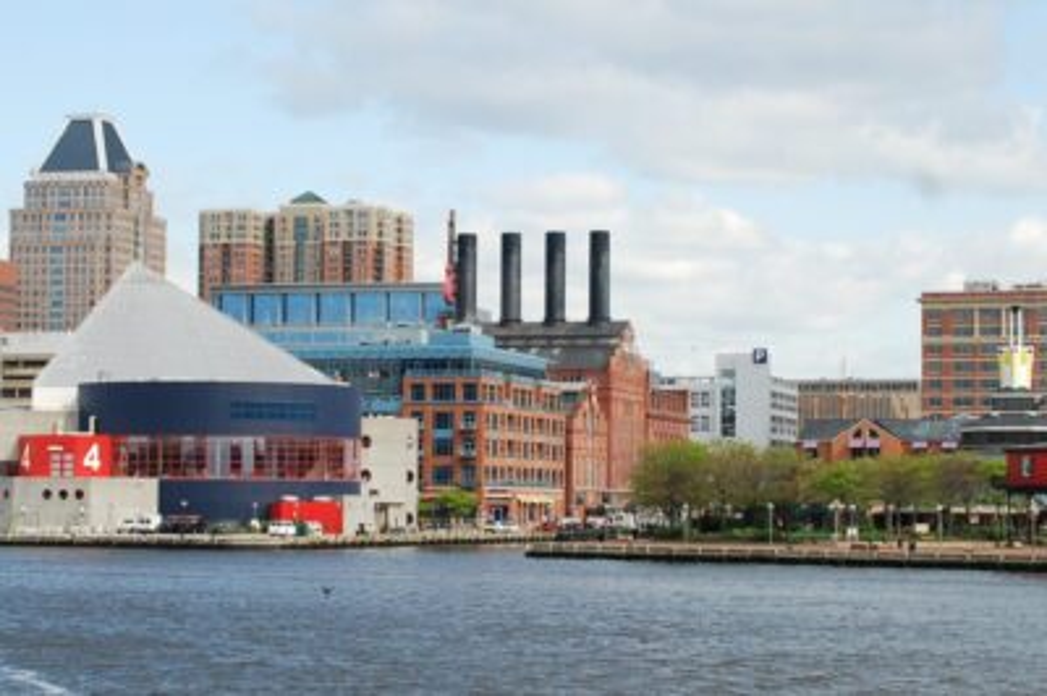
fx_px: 1395
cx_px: 524
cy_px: 348
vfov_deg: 28.0
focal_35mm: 48
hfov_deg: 41.1
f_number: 10
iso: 200
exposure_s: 1/200
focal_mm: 32
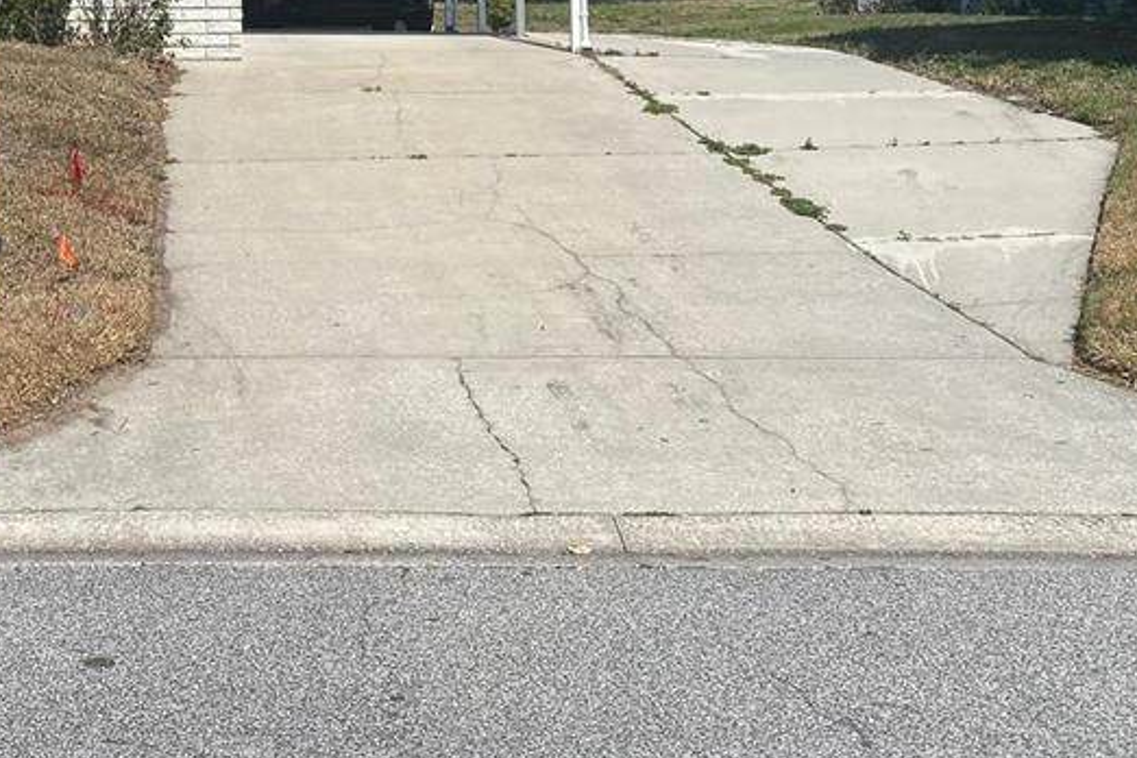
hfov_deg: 36.2
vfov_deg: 24.0
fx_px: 1674
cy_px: -54
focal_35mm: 53
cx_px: 218
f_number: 1.8
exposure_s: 1/4274
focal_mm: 4.25
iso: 32
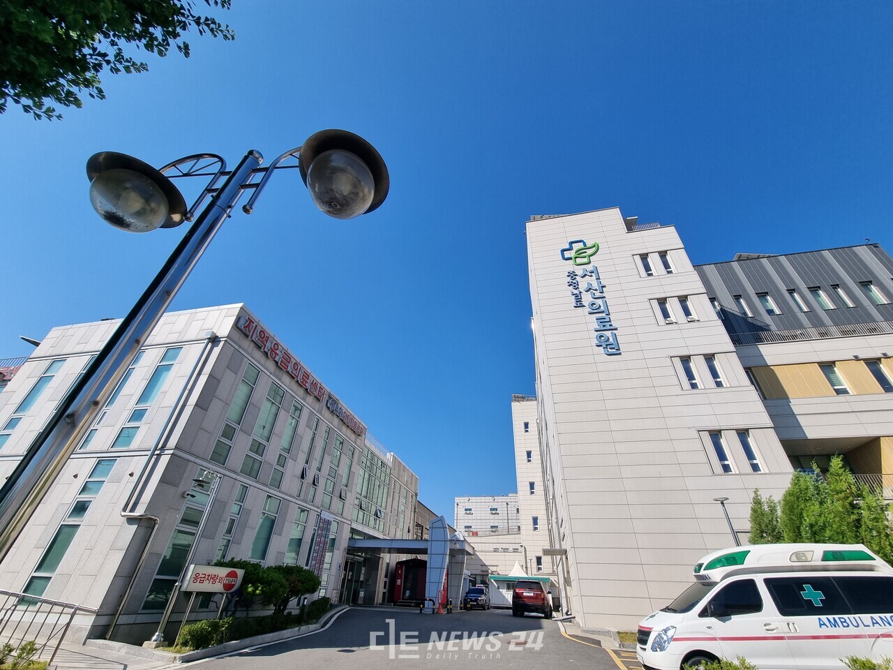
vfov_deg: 89.9
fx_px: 335
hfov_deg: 106.2
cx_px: 446
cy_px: 335
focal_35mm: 13
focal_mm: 2.2
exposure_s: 1/2208
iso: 50
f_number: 2.2
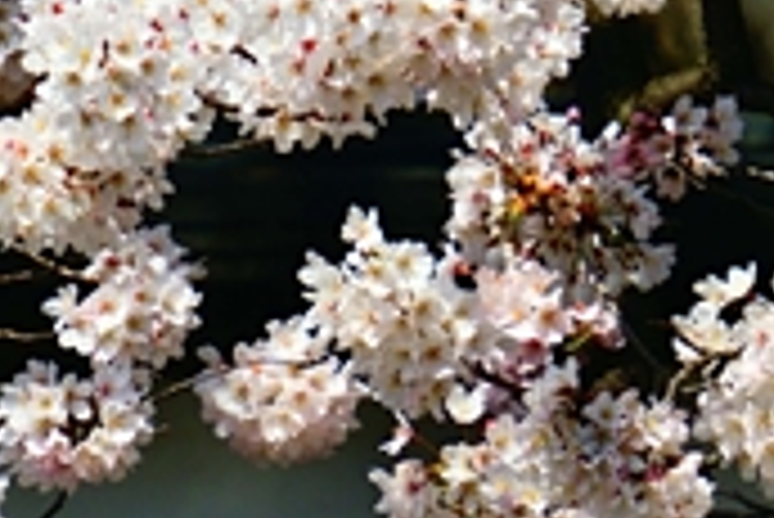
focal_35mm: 865
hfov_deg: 2.4
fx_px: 18613
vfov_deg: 1.6
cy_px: 448
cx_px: 1377
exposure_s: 1/640
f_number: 8
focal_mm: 124
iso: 100
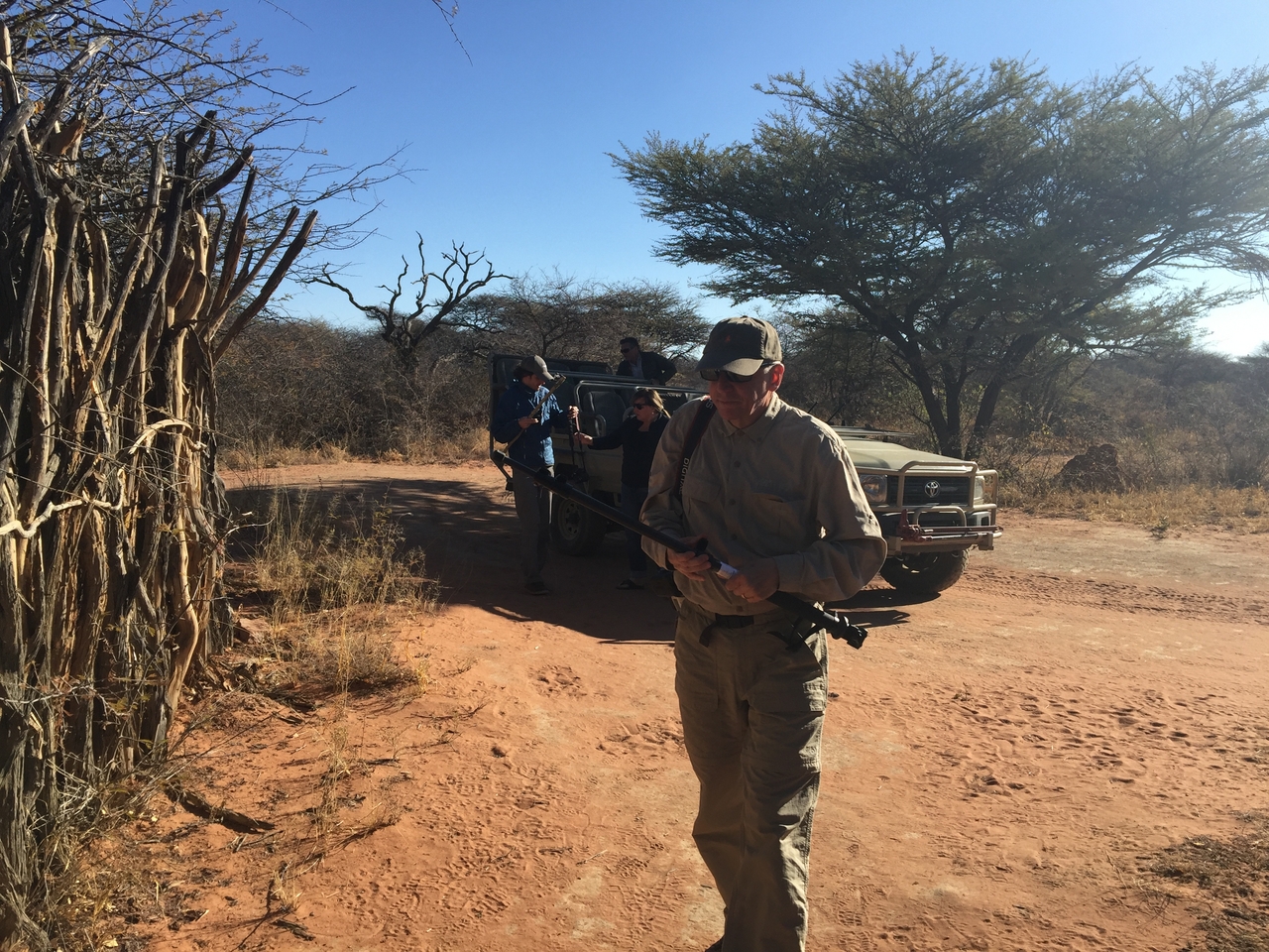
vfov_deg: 48.2
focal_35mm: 29
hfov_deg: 61.7
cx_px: 634
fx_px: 1063
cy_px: 476
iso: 32
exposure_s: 1/1412
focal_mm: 4.15
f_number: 2.2
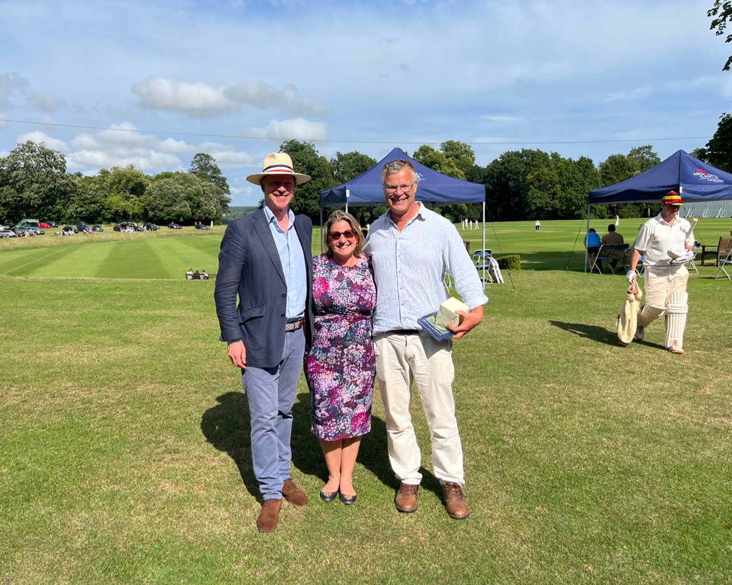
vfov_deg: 51.5
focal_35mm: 28
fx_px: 607
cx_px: 331
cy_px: 287
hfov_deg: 62.1
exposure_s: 1/4016
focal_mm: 5.1
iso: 50
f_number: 1.6
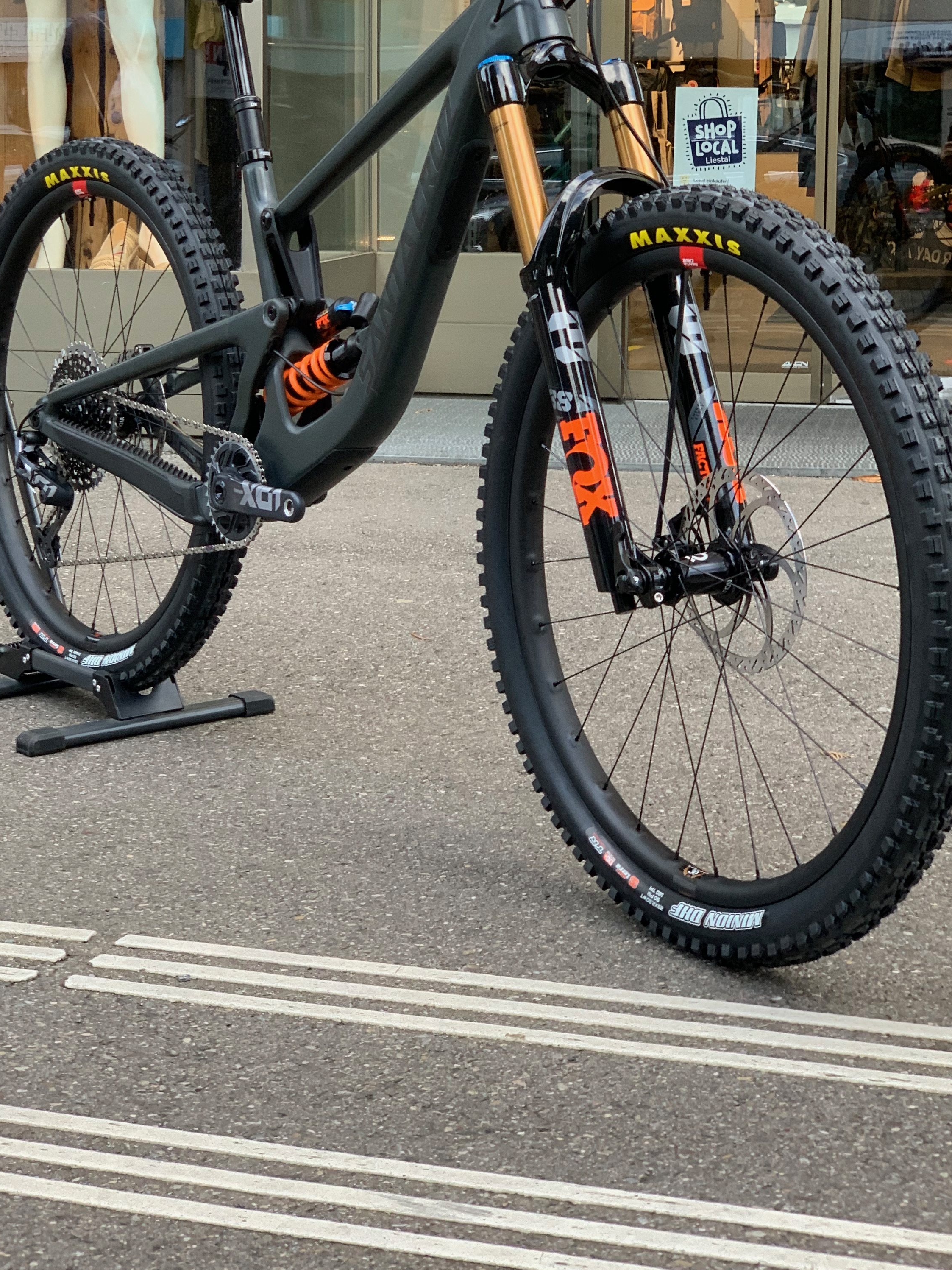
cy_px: 434
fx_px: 2567
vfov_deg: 27.6
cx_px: 415
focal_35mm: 70
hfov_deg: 21.0
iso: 80
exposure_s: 1/122
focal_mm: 6
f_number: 2.4
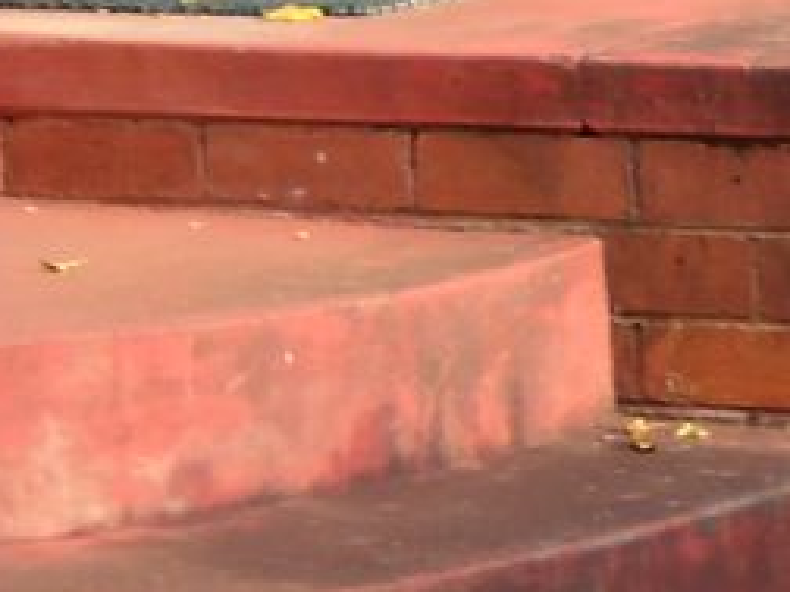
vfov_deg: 7.8
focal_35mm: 190
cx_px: 1796
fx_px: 4336
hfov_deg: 9.4
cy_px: 16
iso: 64
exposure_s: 1/47
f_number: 3.1
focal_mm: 6.72
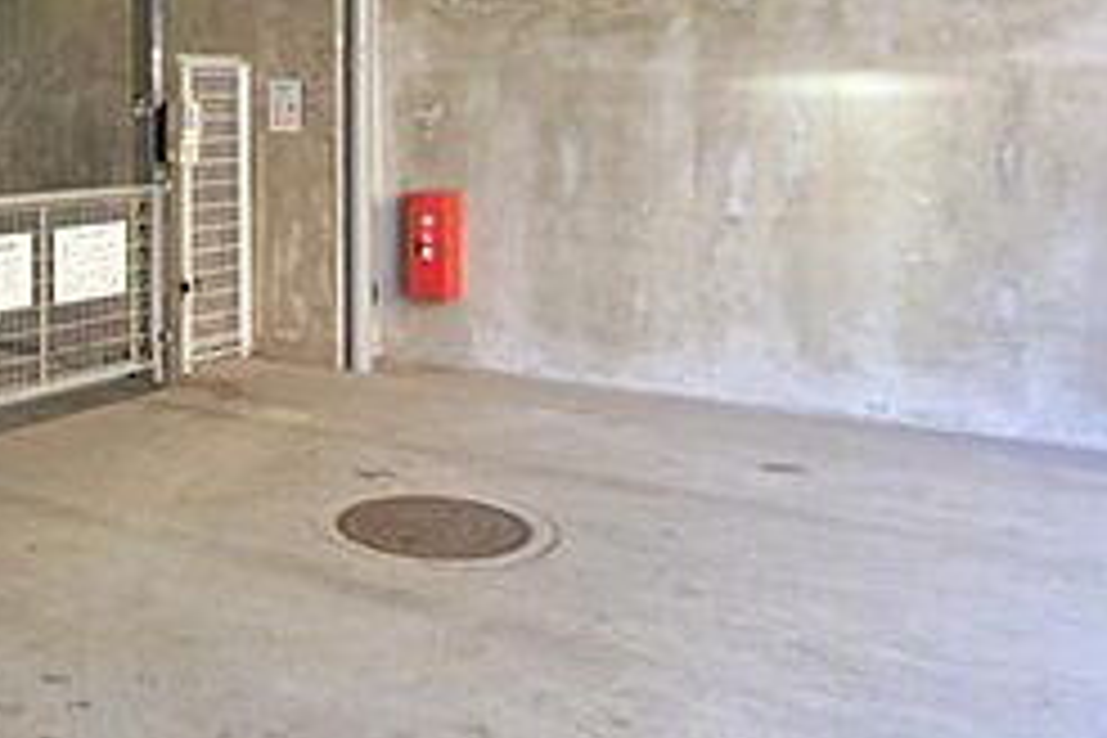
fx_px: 1199
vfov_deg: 32.5
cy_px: 76
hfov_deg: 46.2
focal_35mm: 39
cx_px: 180
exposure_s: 1/30
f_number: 3.5
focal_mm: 10
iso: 100
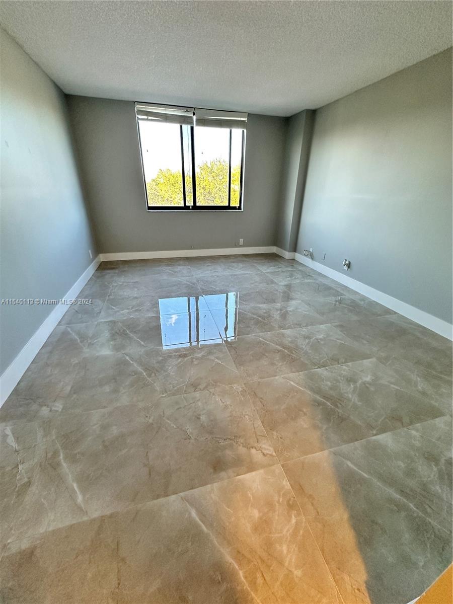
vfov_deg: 102.1
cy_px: 302
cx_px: 226
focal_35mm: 14
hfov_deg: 85.7
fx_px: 244
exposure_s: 1/120
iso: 250
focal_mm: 2.22
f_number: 2.2
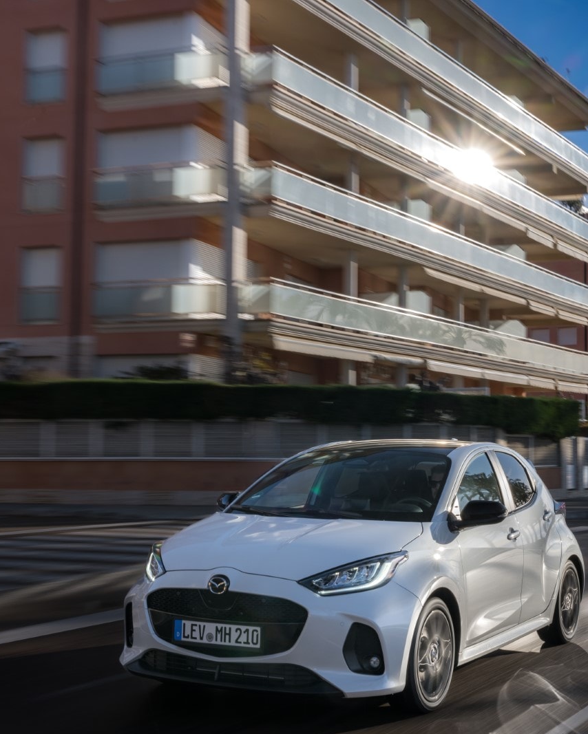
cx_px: 375
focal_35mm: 48
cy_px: 371
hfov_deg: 31.5
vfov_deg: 39.0
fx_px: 1038
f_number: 16
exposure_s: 1/20
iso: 64
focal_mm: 33.5
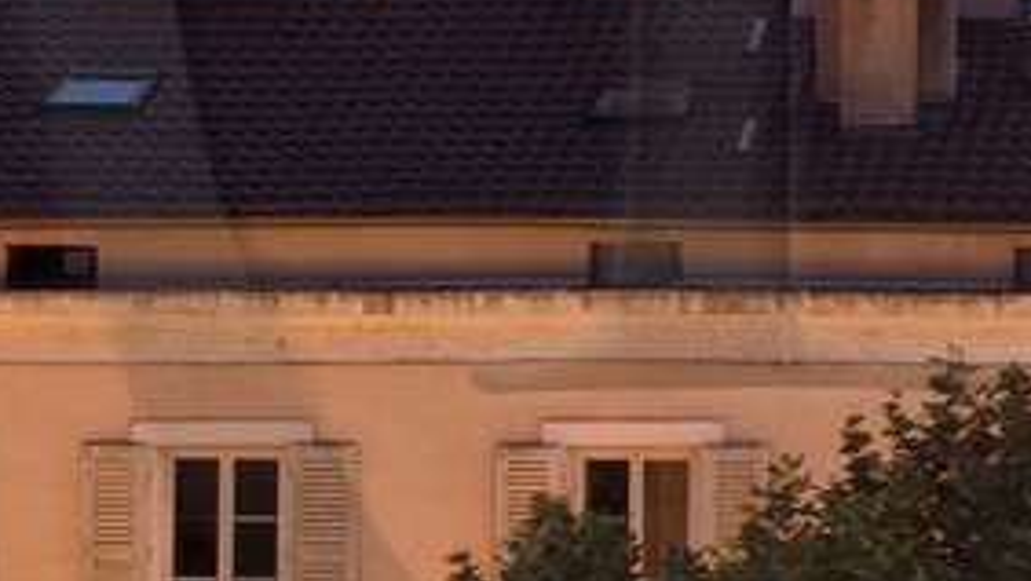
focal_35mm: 261
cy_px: -205
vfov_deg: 4.6
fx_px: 7139
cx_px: 1503
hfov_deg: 8.1
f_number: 9
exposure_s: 13
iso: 200
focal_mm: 44
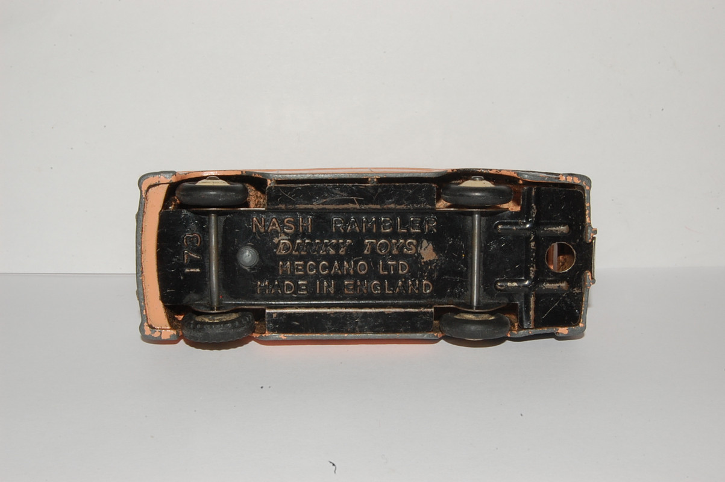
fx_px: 1147
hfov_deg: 35.1
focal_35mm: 57
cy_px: 241
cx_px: 362
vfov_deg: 23.7
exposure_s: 1/60
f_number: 25
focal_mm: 38
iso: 400
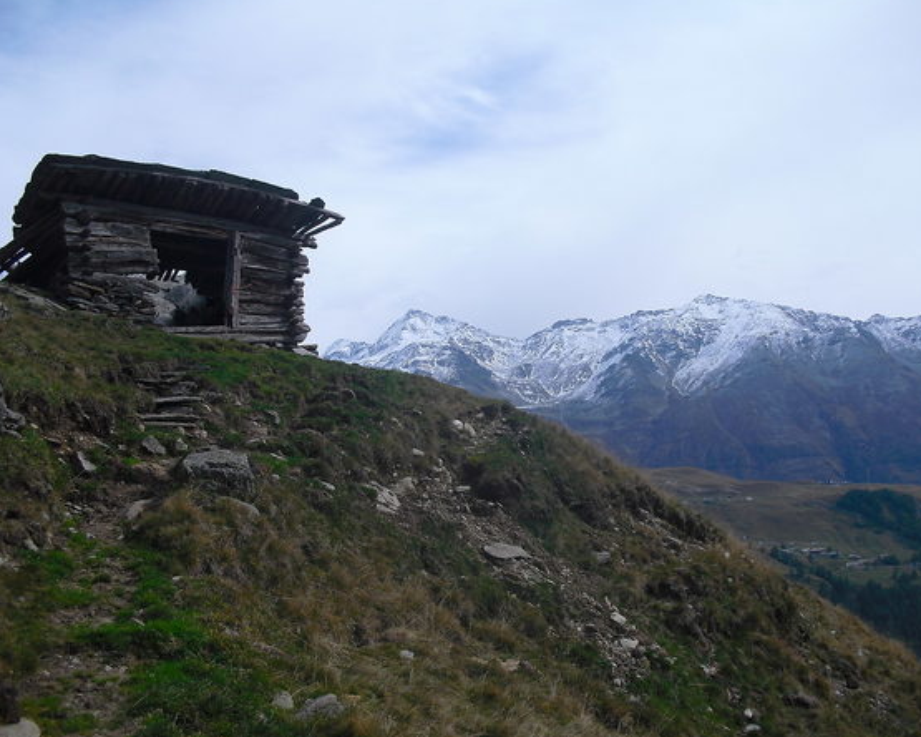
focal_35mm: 38
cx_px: 485
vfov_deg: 39.2
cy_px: 365
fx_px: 1036
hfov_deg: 47.9
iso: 64
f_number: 7.8
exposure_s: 1/200
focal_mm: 6.3
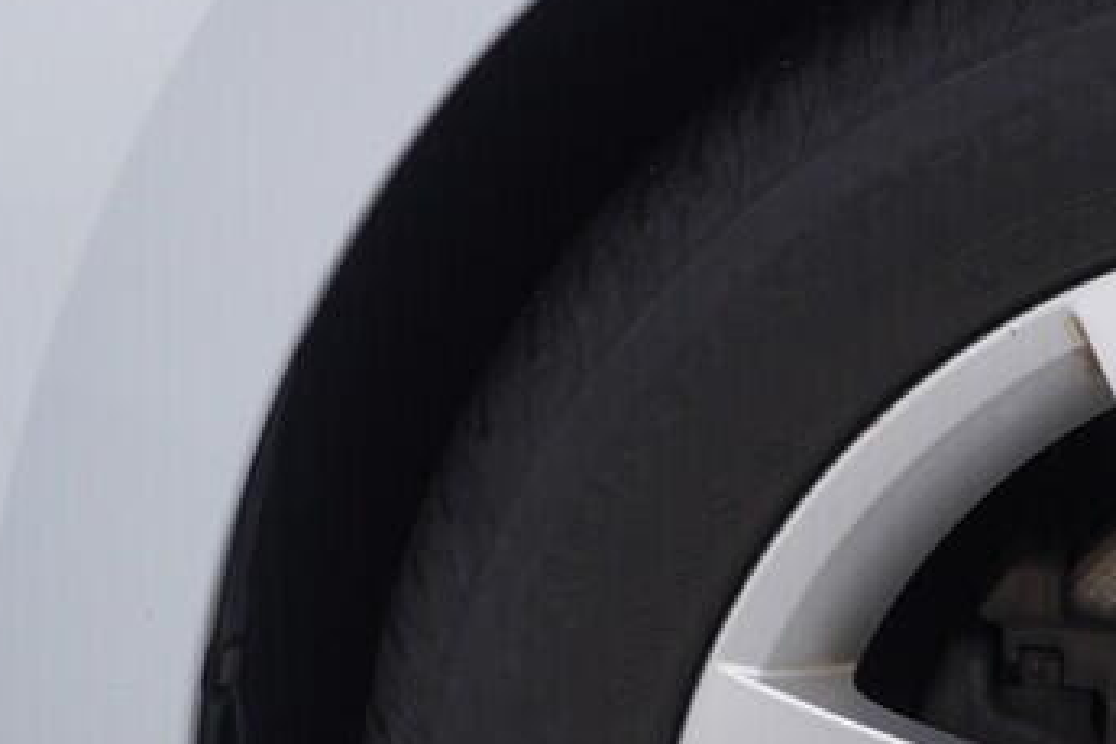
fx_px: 3317
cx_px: 1349
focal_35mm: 107
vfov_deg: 12.6
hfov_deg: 18.1
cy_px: 826
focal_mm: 24
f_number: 4
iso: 125
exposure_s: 1/80
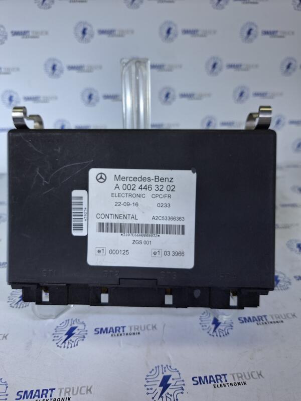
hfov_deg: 58.9
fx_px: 267
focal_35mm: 23
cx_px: 150
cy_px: 200
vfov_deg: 73.9
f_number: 1.8
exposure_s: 1/50
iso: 125
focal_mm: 5.54
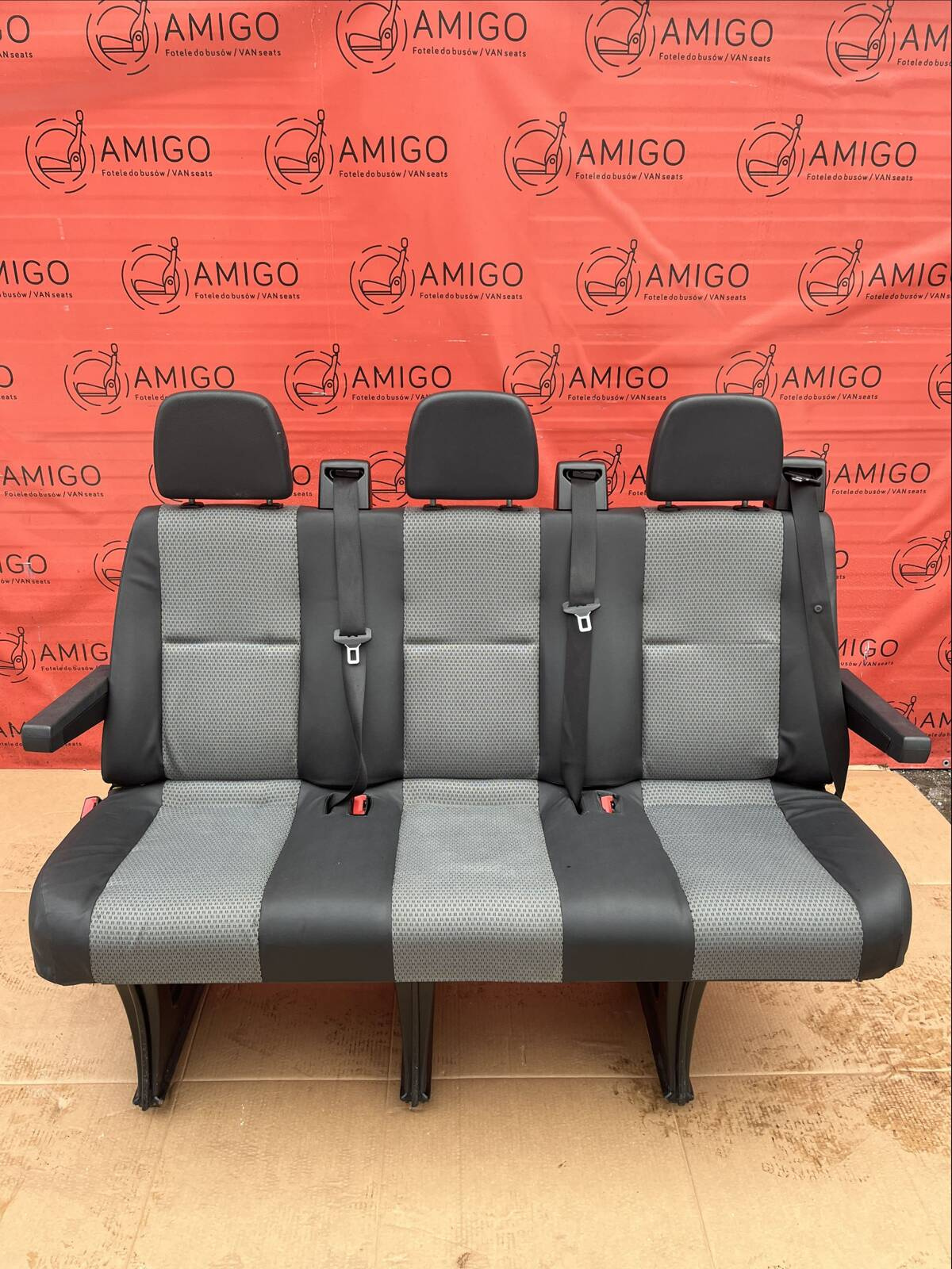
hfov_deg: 53.1
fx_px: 953
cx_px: 476
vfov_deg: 67.3
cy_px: 634
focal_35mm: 26
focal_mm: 5.1
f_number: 1.6
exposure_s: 1/121
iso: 64
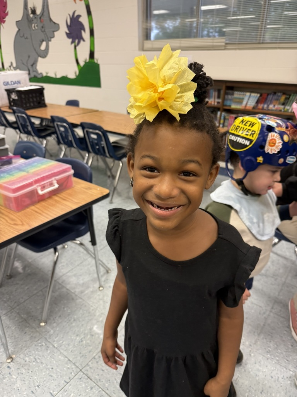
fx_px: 275
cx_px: 148
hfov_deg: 56.8
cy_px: 198
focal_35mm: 24
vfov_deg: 71.6
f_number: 1.78
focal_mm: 6.76
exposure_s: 1/60
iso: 200
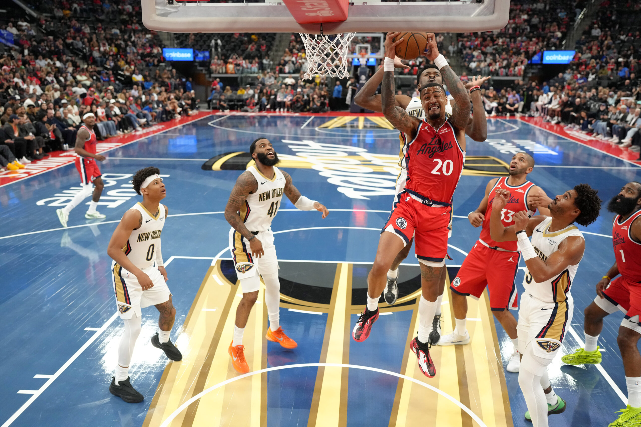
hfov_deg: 54.4
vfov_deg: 37.9
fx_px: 623
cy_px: 214
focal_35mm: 35
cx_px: 320
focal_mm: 35
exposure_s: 1/2000
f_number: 2.5
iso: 4000
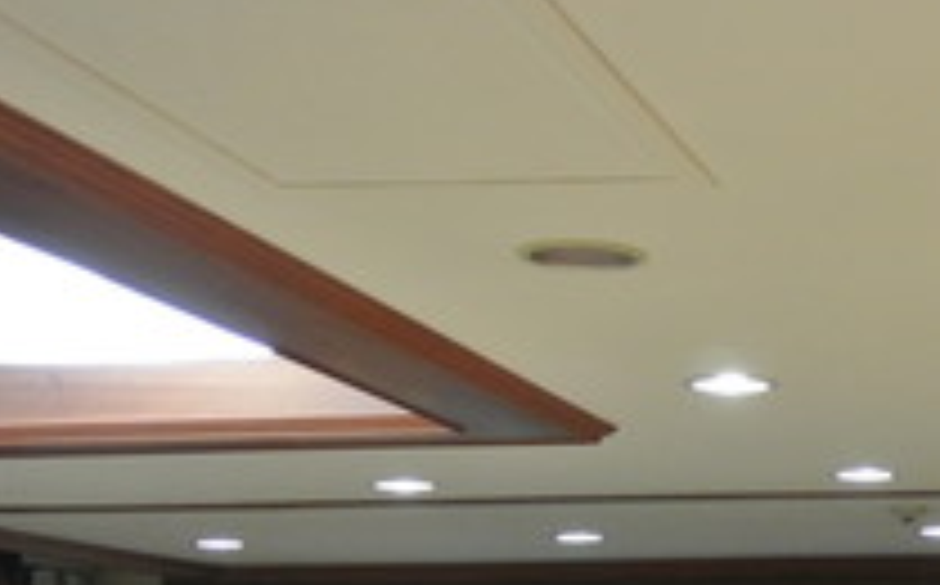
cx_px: 1196
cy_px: 882
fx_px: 2251
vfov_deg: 13.9
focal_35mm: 88
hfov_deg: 21.5
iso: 800
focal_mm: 11.4
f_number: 3.5
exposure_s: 1/50
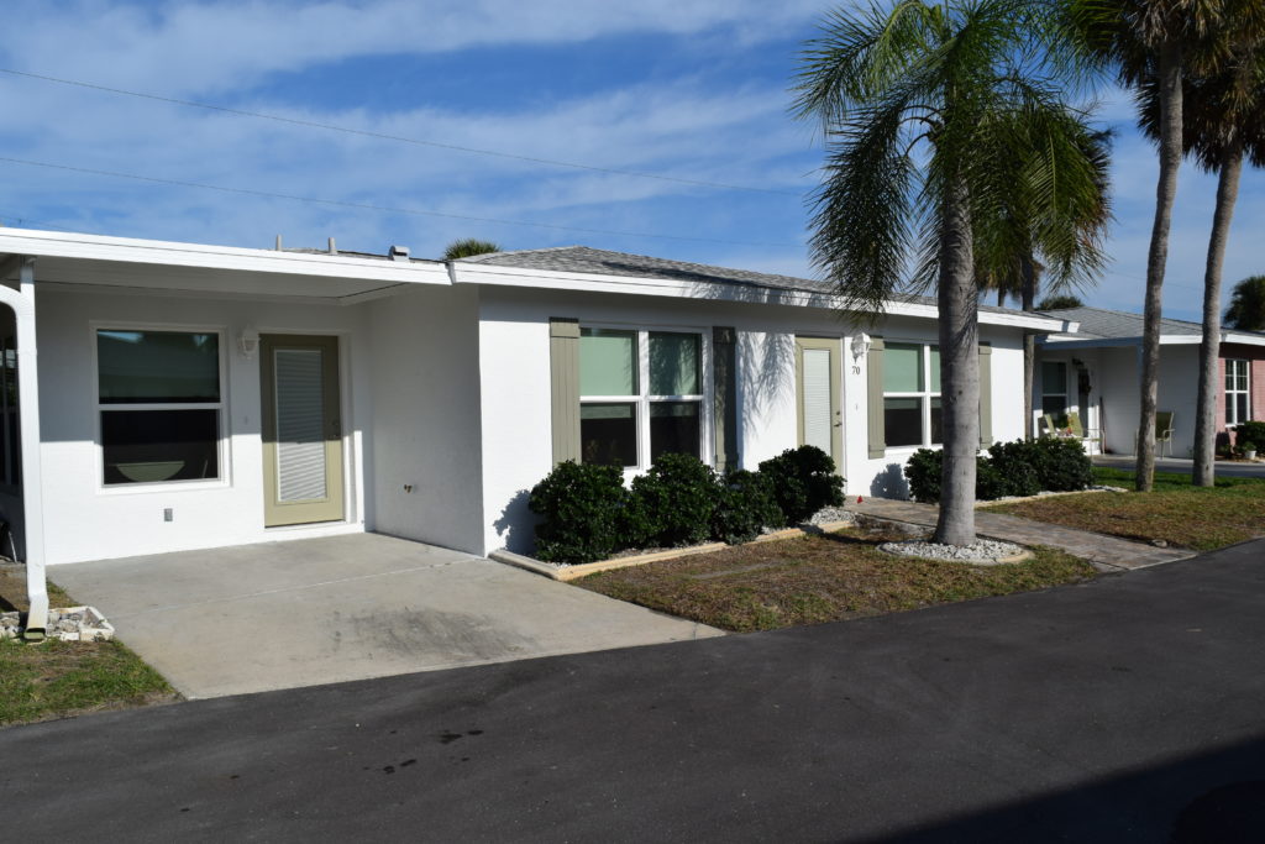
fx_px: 949
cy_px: 422
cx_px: 632
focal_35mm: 27
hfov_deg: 67.4
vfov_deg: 47.9
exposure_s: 1/500
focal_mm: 18
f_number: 11
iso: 200
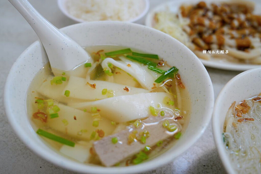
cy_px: 87
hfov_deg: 51.9
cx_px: 130
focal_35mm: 37
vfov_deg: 35.9
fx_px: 268
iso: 320
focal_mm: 37
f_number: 4.5
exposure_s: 1/50
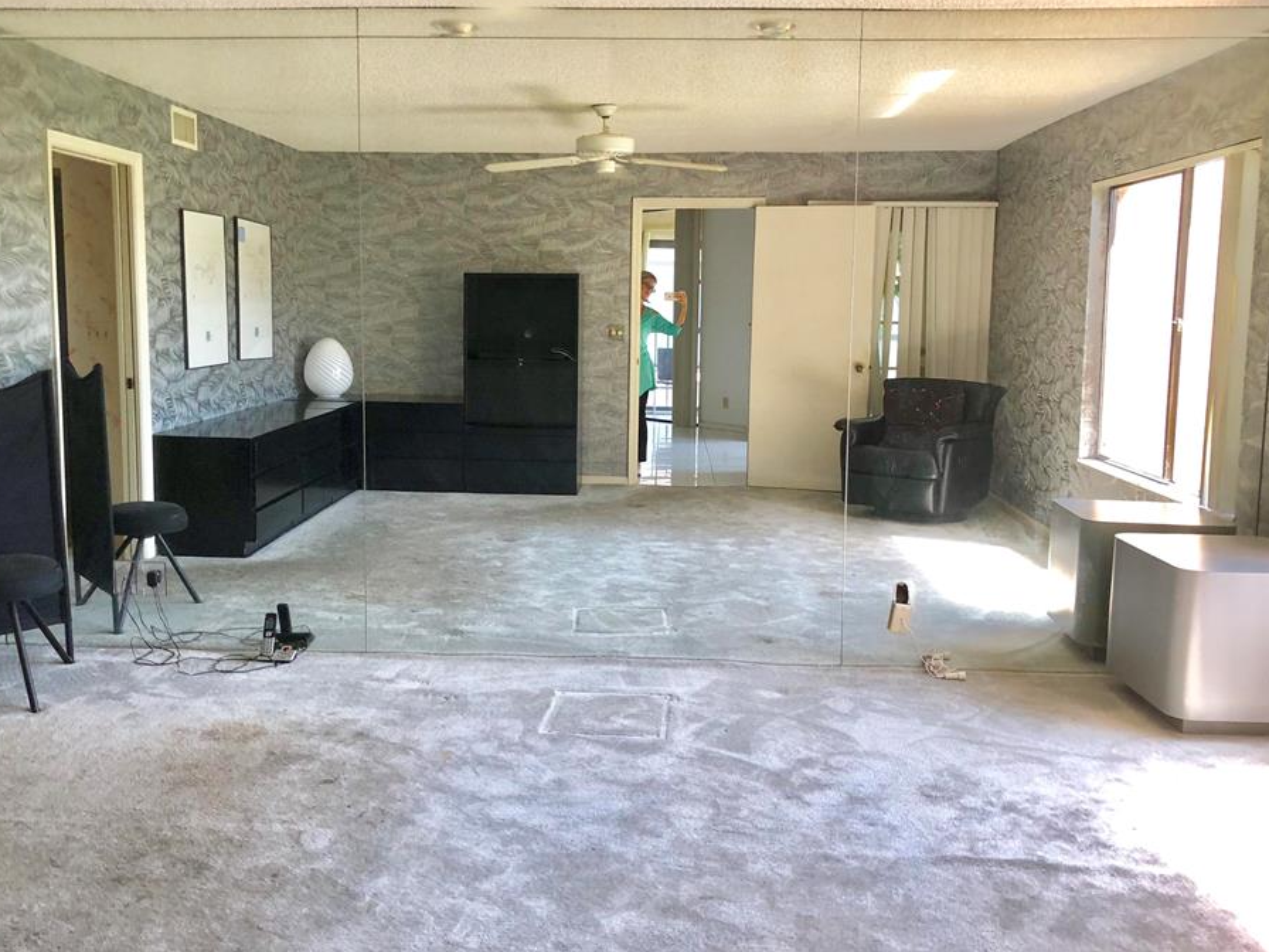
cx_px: 593
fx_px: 1173
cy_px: 434
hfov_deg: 56.8
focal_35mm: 32
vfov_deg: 44.1
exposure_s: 1/24
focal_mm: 3.99
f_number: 1.8
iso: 40
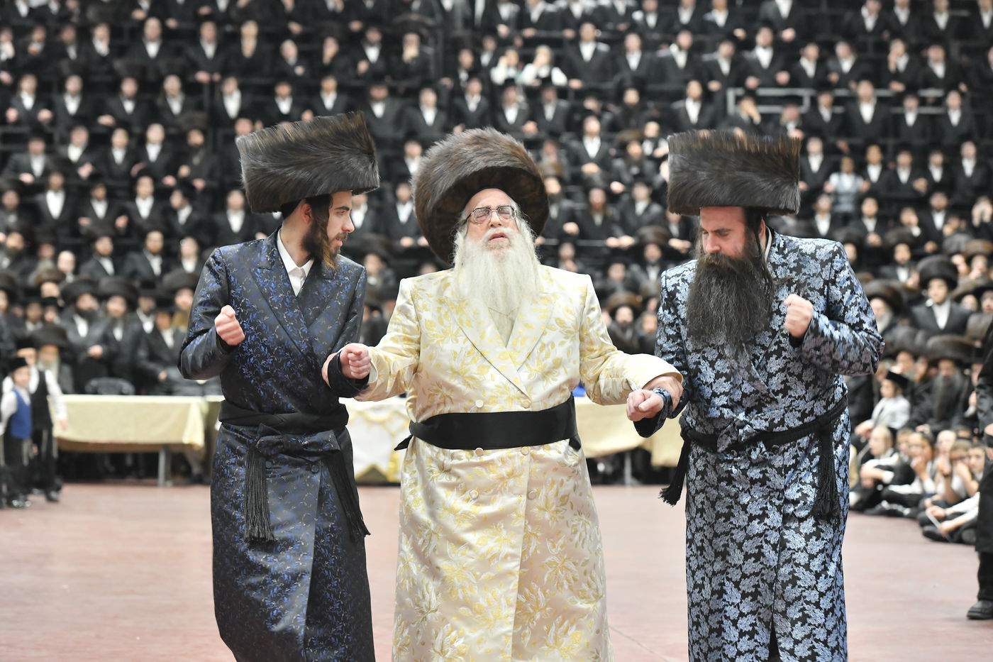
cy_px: 331
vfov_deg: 12.4
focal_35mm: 110
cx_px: 496
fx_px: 3034
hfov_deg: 18.6
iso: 2500
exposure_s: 1/125
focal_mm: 110
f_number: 5.6
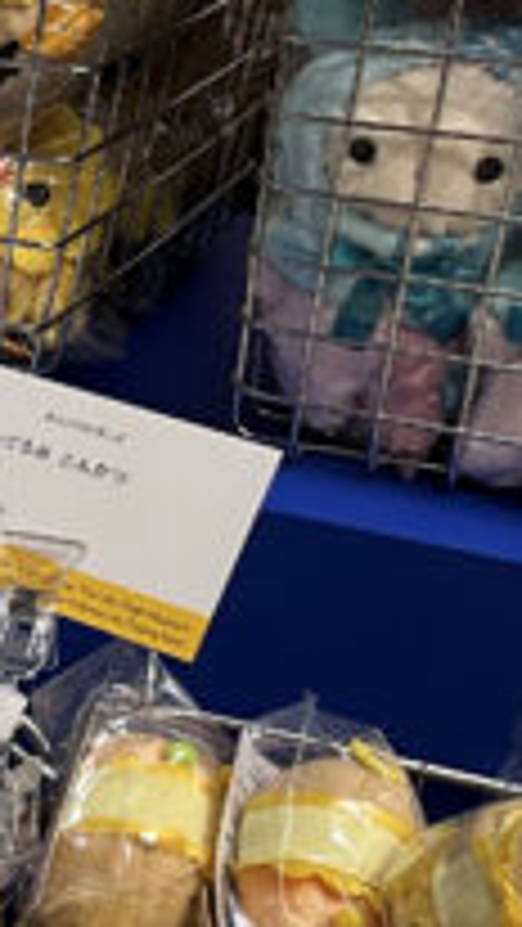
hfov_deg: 10.9
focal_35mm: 88
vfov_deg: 24.2
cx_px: -868
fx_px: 2164
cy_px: 544
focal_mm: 5.1
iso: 125
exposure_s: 1/50
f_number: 1.6
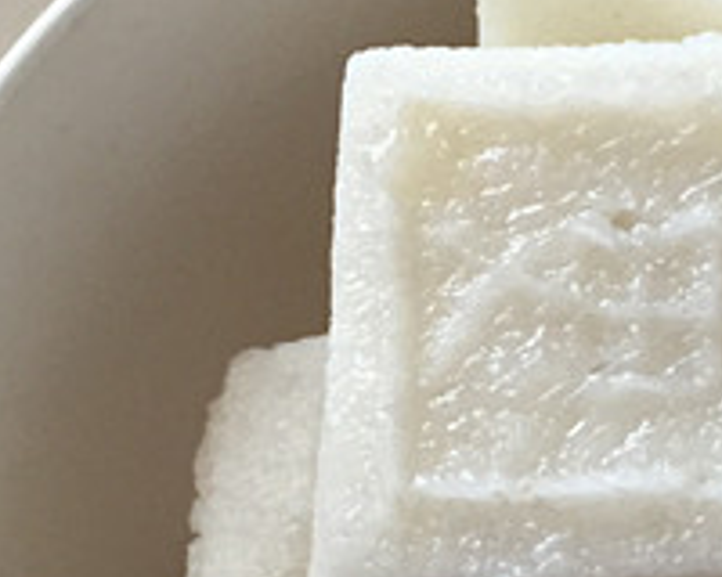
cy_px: 710
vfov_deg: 13.2
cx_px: 783
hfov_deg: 16.5
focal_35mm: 113
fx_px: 2415
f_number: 2.2
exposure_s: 1/30
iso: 100
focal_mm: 4.15
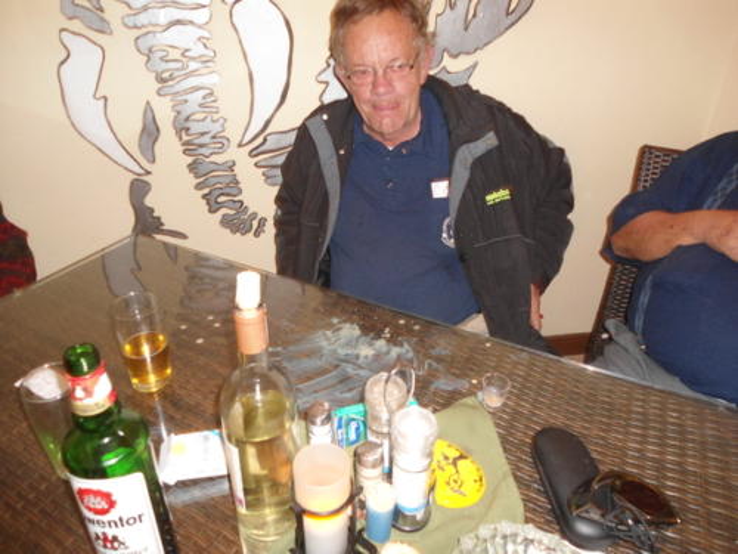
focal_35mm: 26
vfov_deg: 53.1
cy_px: 277
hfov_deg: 67.3
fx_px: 554
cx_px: 369
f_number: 2.8
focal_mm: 4.7
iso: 200
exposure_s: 1/8
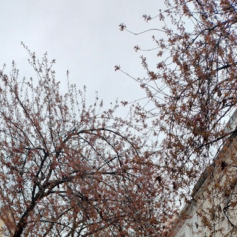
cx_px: 131
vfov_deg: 35.0
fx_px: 356
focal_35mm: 46
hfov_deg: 36.8
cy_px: 207
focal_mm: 4.71
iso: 102
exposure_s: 1/100
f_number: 1.7
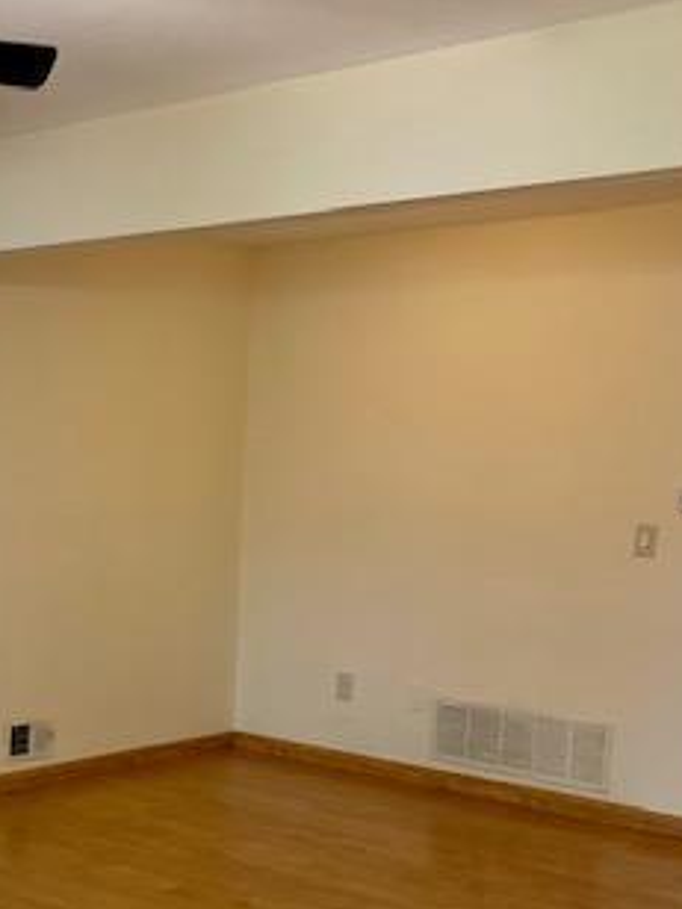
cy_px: 685
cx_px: 12
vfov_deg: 34.8
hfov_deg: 25.8
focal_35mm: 54
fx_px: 1419
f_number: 1.8
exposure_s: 1/60
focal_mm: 4.25
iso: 125
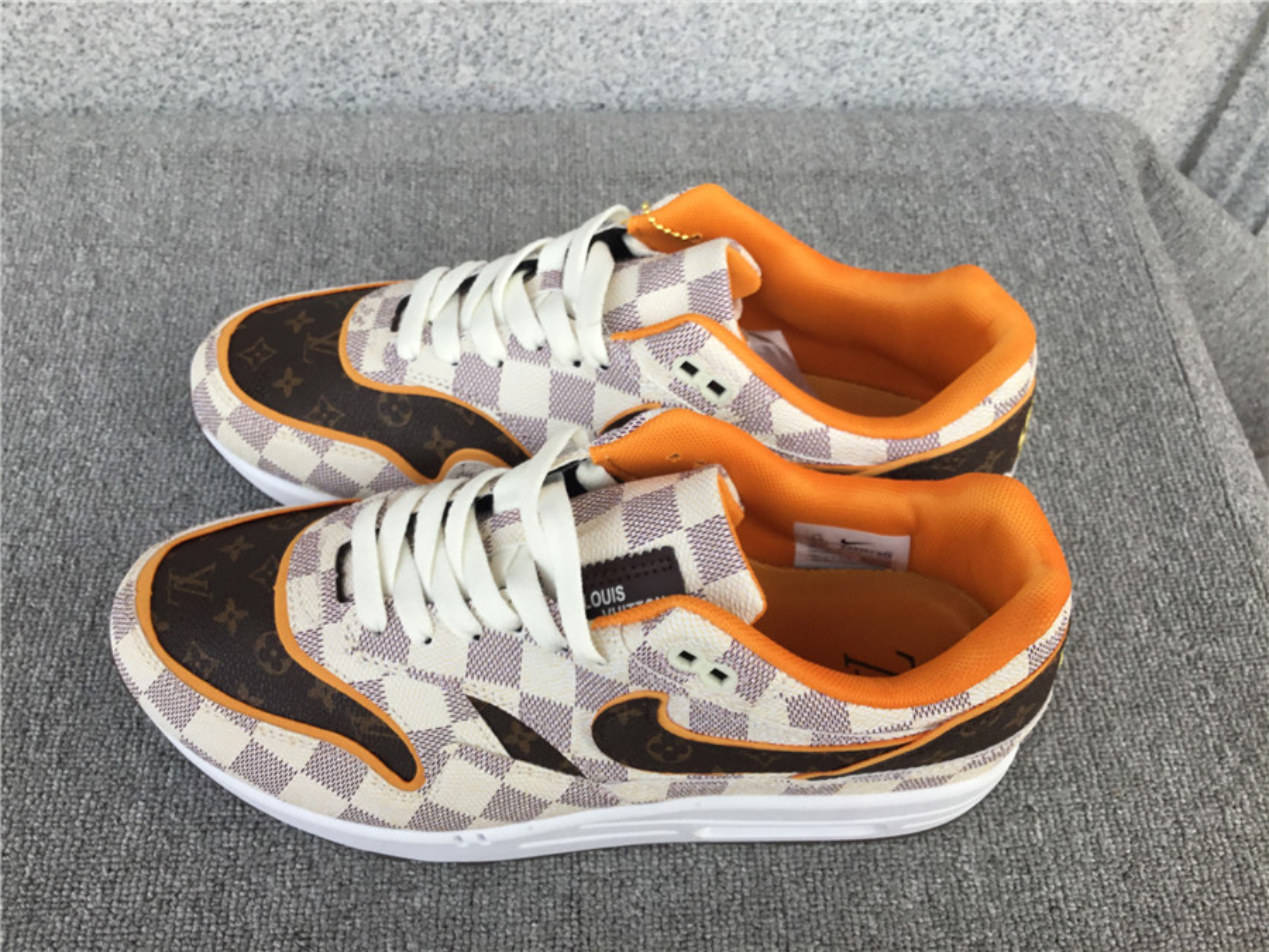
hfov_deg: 58.4
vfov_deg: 45.4
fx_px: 1136
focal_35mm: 31
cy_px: 476
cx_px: 634
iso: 25
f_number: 2.4
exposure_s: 1/337
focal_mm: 3.3
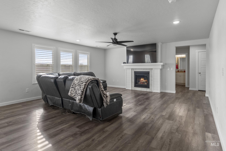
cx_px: 113
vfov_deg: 59.5
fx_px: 132
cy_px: 76
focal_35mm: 21
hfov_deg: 81.2
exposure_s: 1/10
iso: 400
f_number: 7.1
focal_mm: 14
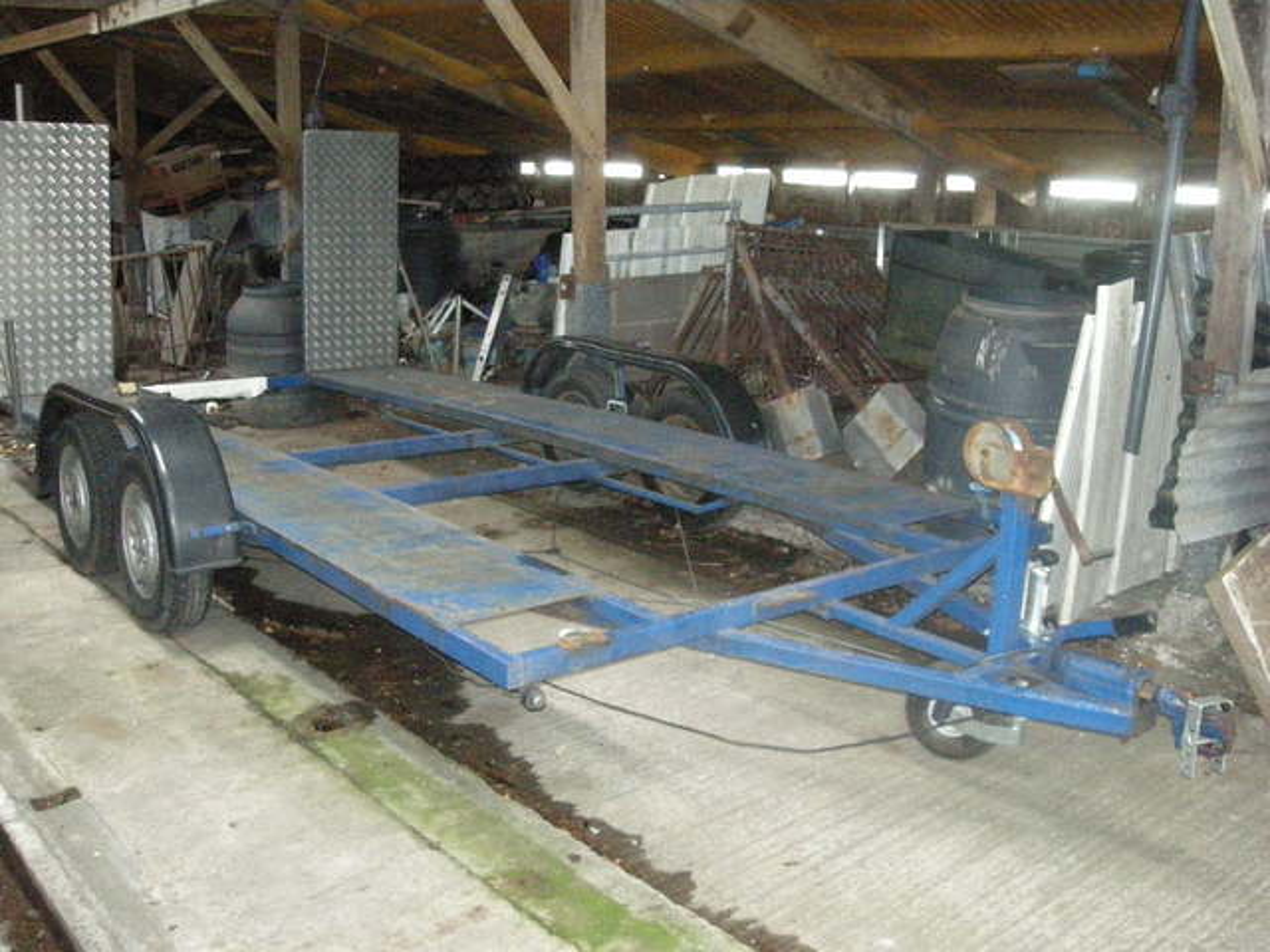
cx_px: 635
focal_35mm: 35
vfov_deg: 40.7
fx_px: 1284
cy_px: 476
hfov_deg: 52.6
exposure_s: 1/60
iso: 878
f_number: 2.8
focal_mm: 5.7
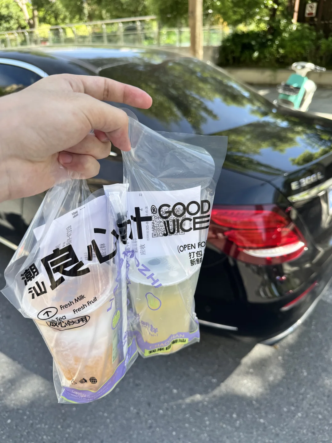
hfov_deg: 56.8
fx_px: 307
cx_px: 166
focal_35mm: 24
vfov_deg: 71.6
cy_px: 222
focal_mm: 6.76
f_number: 1.78
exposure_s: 1/792
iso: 80
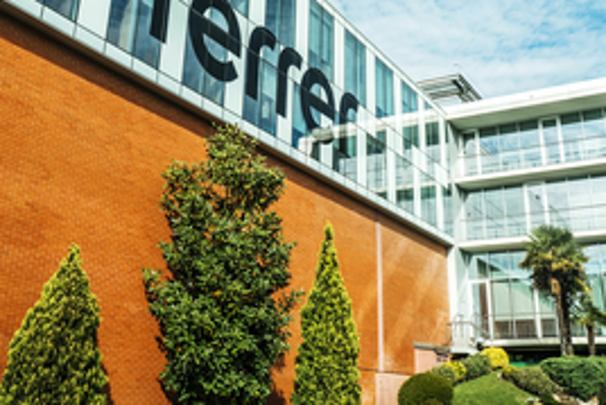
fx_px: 724
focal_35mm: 43
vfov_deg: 30.6
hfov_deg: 45.4
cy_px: 88
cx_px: 301
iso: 400
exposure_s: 1/2500
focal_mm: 16
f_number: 5
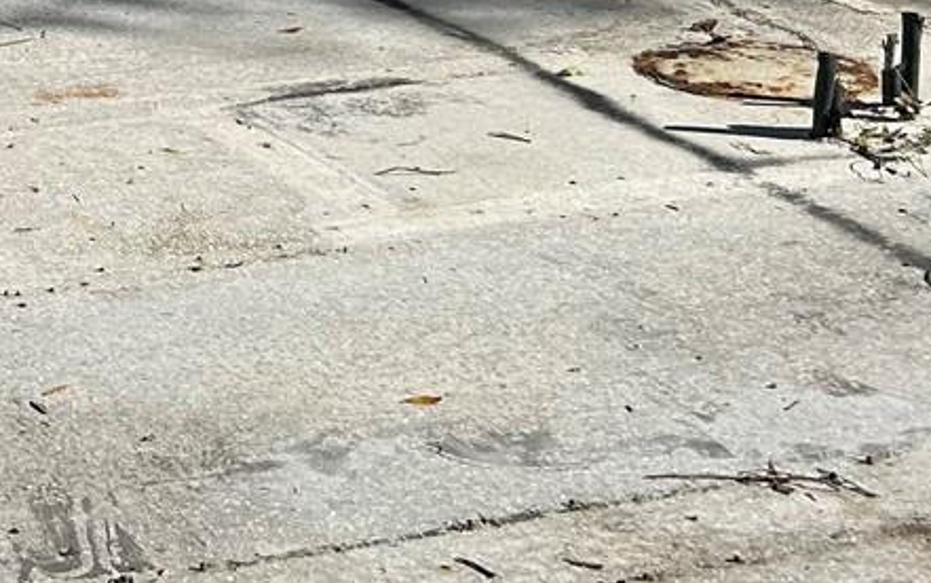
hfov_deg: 18.7
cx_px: -405
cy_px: -207
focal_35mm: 100
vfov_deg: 12.6
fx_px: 2538
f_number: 1.5
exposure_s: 1/6211
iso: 50
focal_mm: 5.7
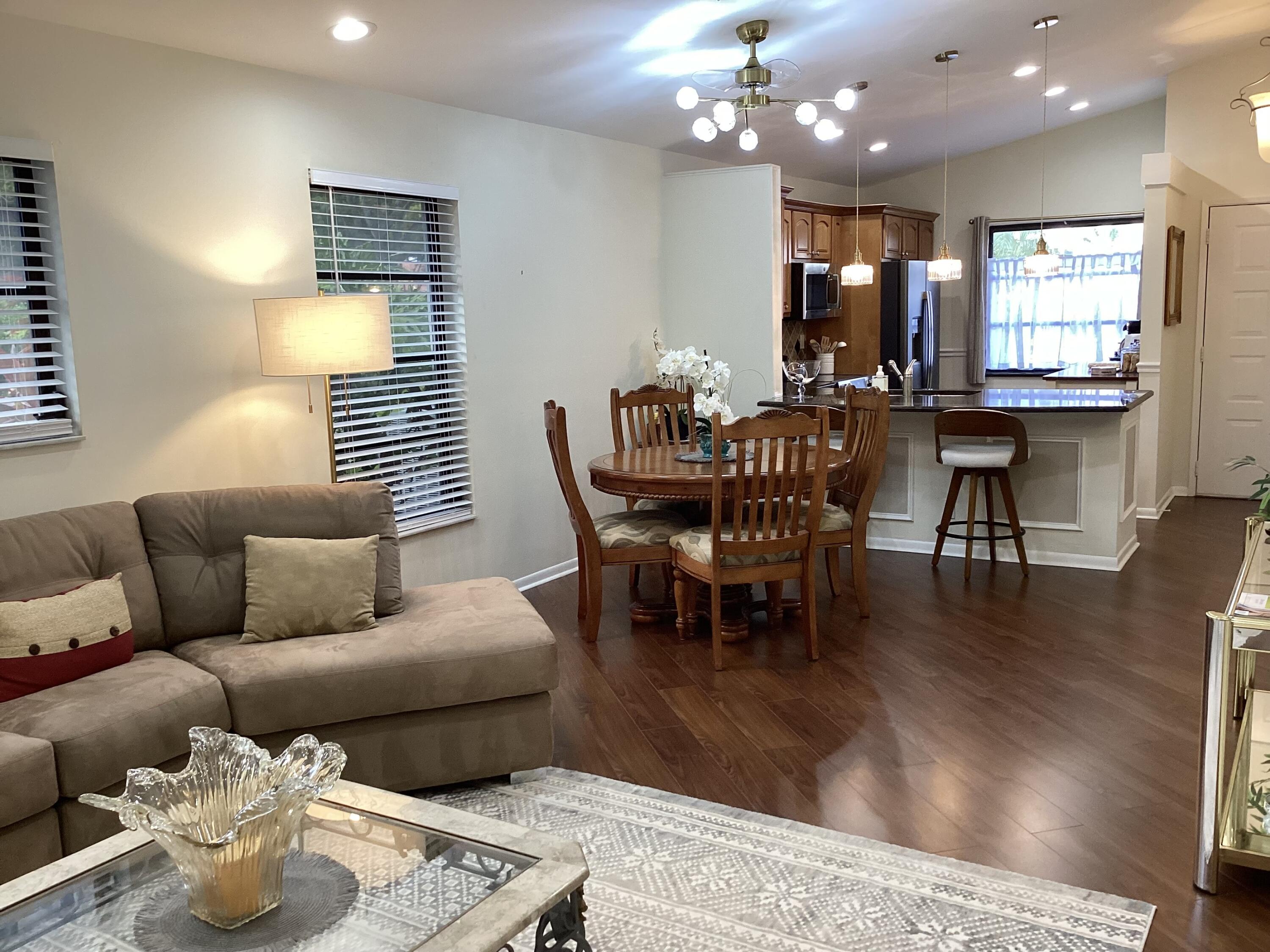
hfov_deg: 58.4
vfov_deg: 45.4
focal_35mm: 31
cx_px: 635
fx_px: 1137
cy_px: 476
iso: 125
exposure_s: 1/60
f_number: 2.4
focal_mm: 3.3
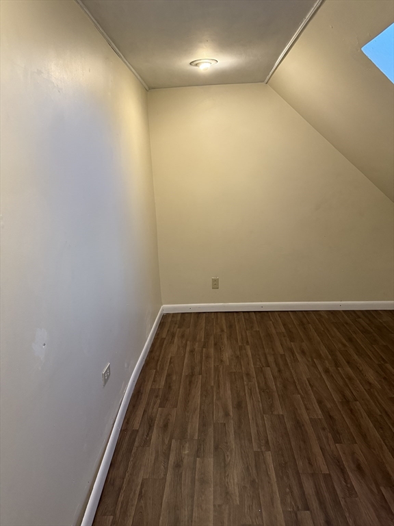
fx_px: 364
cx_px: 197
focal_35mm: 24
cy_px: 263
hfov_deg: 56.8
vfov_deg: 71.6
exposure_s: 1/60
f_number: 1.78
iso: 500
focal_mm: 6.76
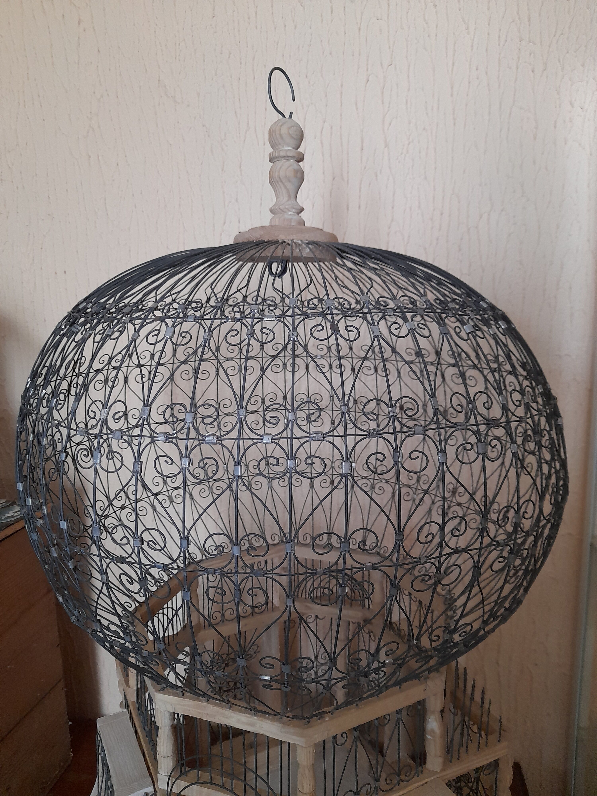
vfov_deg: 69.4
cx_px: 298
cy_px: 398
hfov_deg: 54.9
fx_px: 575
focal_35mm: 25
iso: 320
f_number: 2
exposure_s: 1/50
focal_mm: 4.6
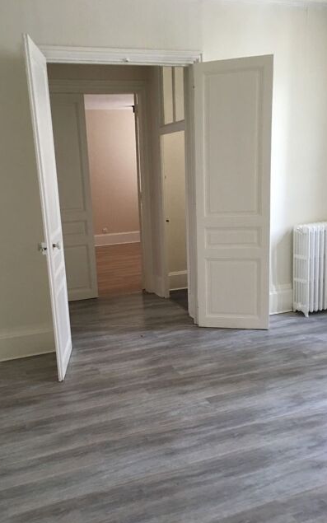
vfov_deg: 61.2
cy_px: 262
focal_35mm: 31
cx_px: 132
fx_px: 442
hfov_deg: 40.4
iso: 125
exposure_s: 1/17
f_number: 2.2
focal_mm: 4.15
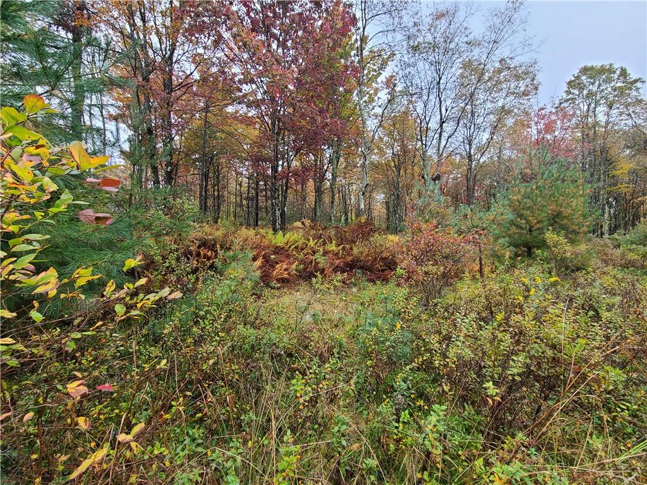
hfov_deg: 106.2
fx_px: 243
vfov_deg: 89.9
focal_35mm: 13
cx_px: 324
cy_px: 242
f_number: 2.2
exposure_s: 1/100
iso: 64
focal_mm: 2.2
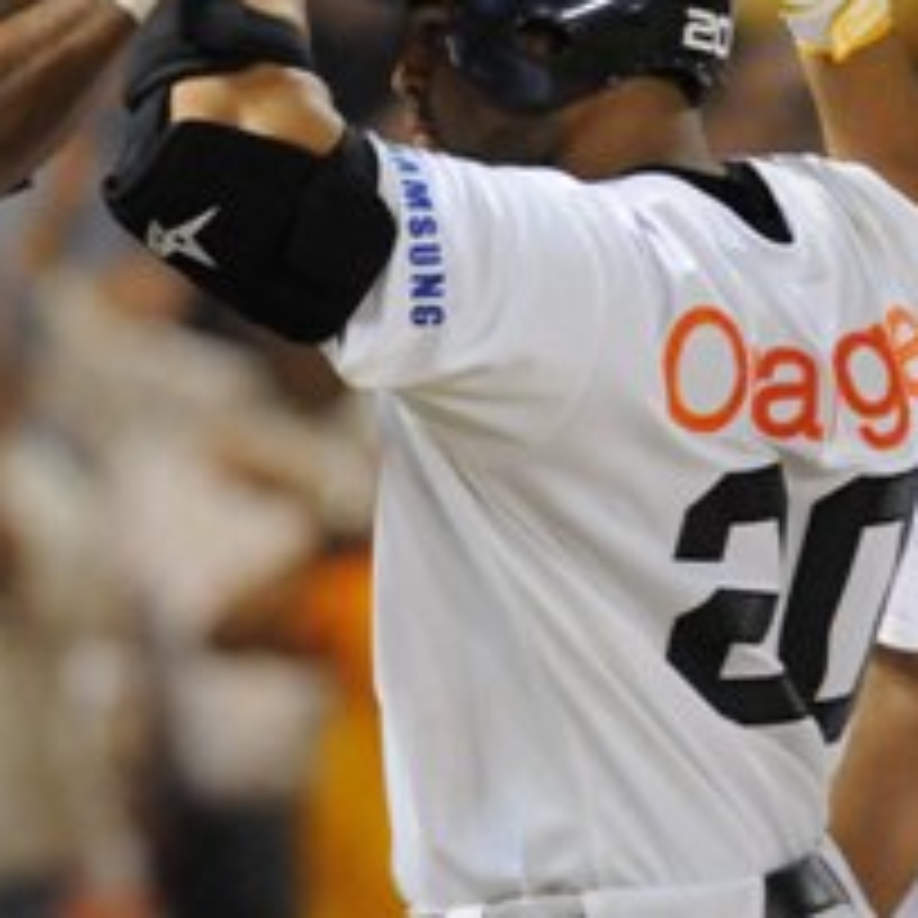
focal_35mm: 1200
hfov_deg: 1.5
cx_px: 94
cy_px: 56
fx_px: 36004
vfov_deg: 1.5
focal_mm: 300
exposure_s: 1/640
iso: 3200
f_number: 2.8
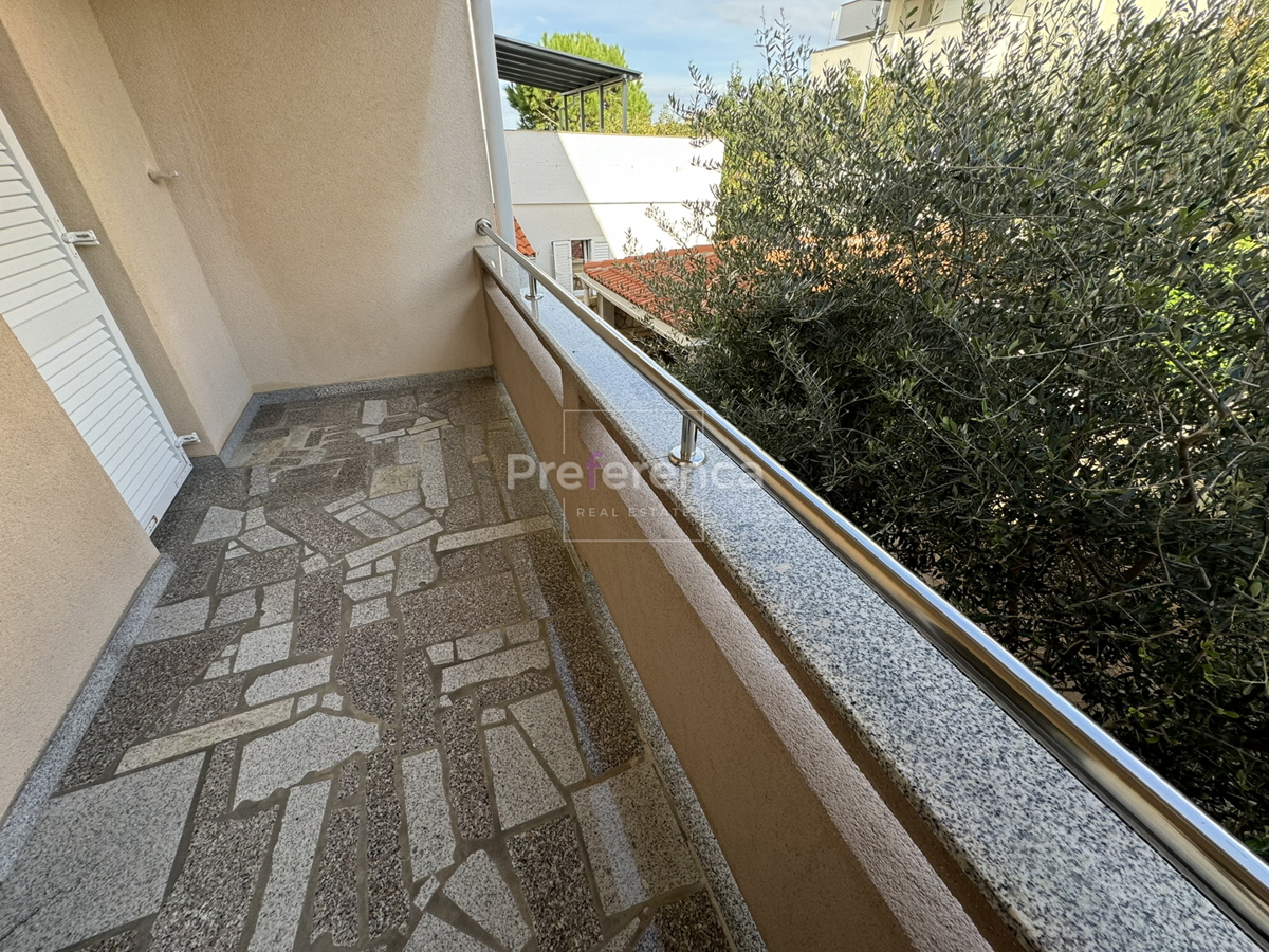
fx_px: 513
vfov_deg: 85.7
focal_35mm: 14
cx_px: 634
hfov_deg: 102.1
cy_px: 476
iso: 40
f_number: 2.2
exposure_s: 1/198
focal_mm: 2.22
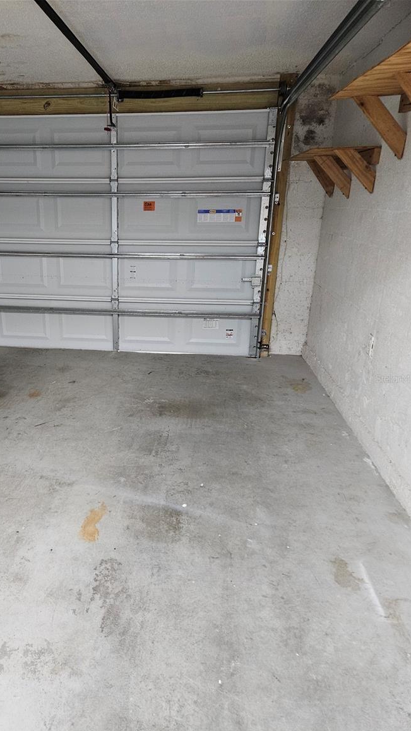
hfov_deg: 43.8
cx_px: 136
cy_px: 378
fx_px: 504
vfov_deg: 71.9
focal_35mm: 26
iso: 640
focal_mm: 5.4
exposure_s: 1/60
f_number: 1.8
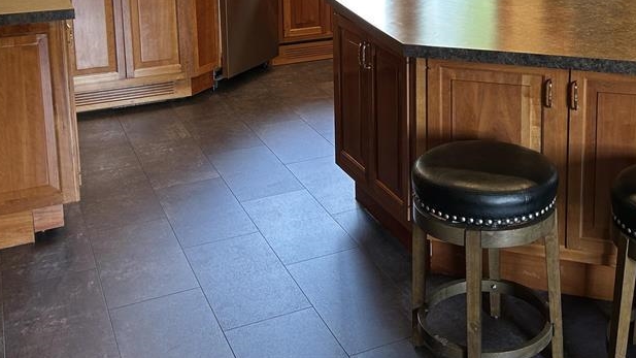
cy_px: -10
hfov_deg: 43.2
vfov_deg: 24.2
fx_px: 793
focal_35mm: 47
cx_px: 415
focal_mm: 5.7
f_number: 1.5
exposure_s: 1/60
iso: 64
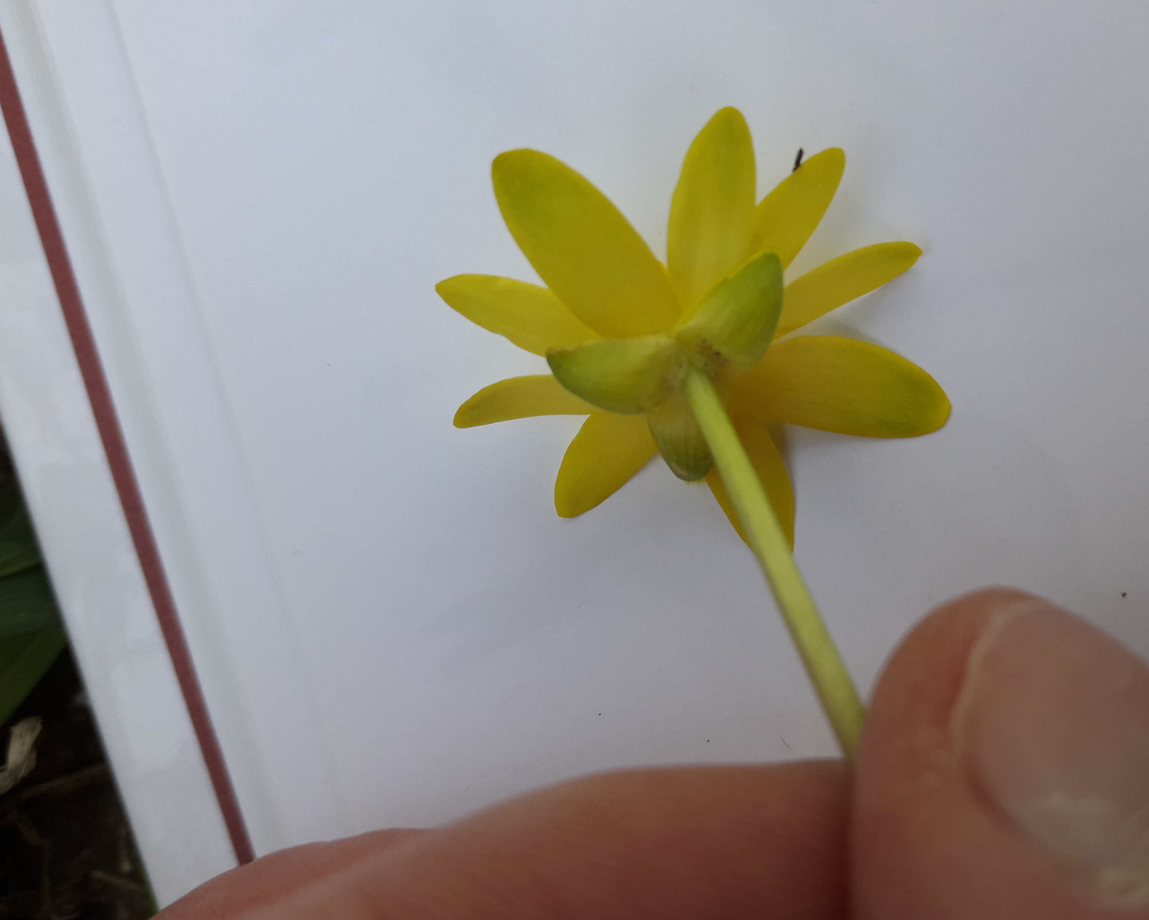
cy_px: 417
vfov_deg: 42.2
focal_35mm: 35
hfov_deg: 51.1
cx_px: 701
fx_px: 1190
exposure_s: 1/202
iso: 40
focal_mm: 3.7
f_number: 1.9
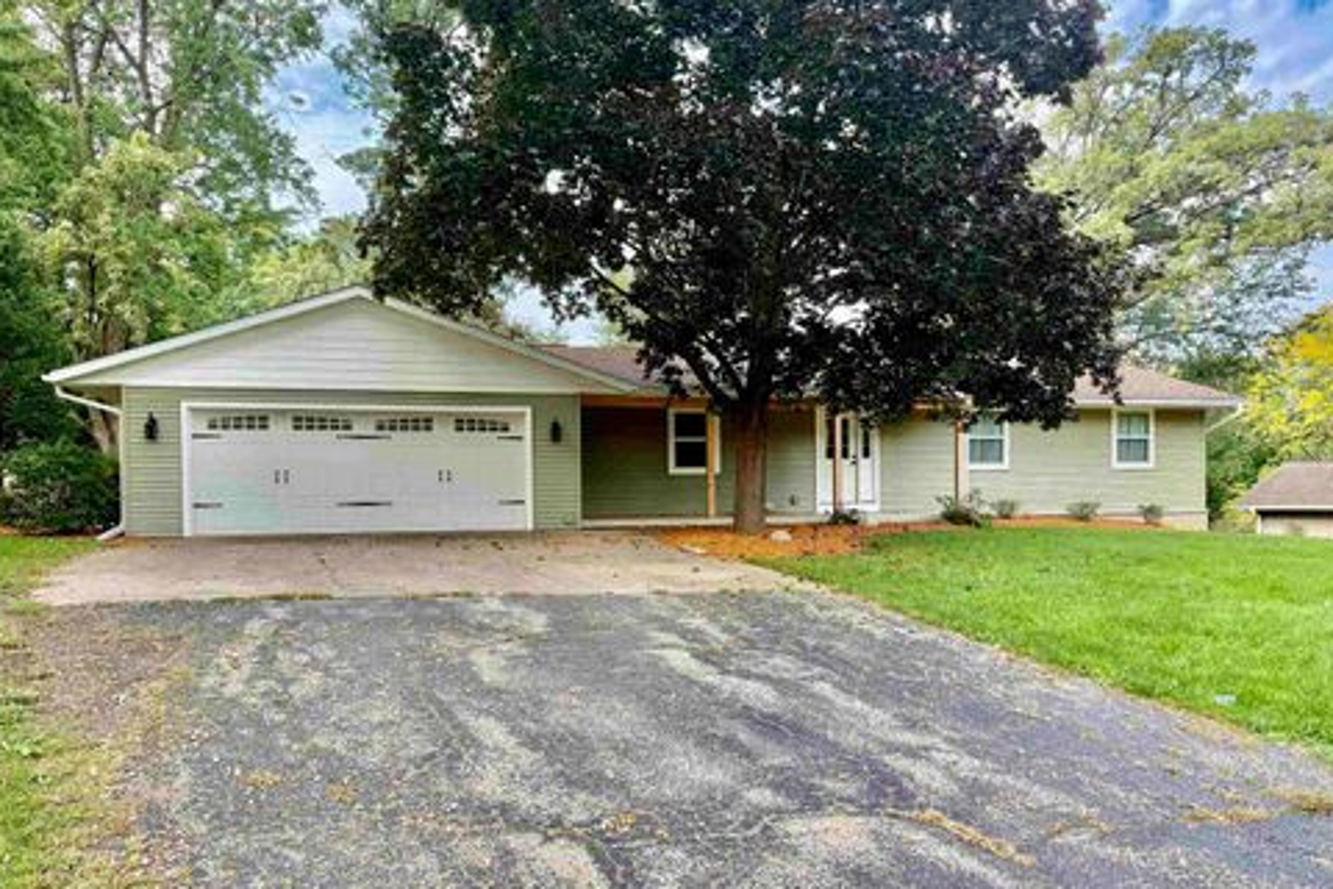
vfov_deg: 49.4
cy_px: 499
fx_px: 963
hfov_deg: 69.4
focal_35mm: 26
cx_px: 664
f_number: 1.78
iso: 100
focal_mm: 6.76
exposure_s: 1/695
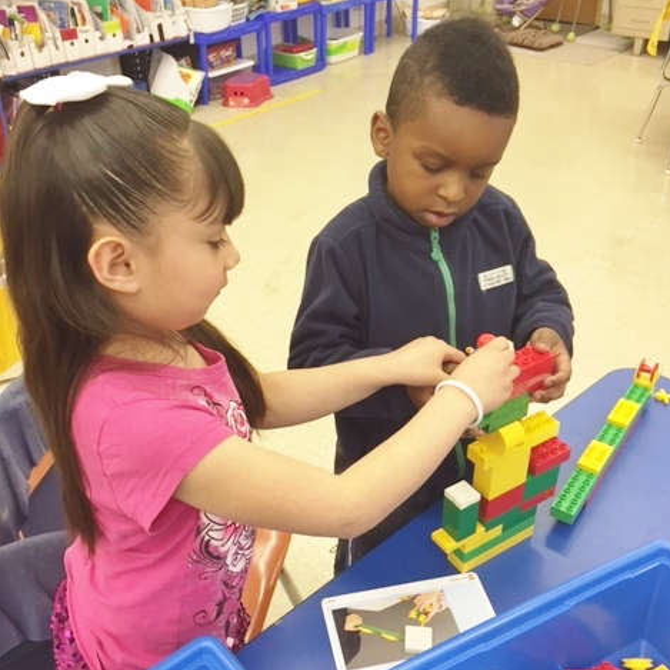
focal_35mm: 35
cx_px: 341
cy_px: 341
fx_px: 766
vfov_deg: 47.2
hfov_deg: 47.2
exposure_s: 1/30
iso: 64
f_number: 2.2
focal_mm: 4.15
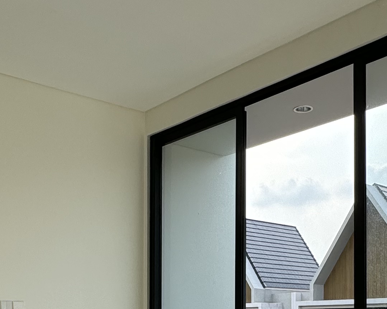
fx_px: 584
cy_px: 321
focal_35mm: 51
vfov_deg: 27.7
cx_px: 184
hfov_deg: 36.6
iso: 40
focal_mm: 2.22
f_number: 2.2
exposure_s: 1/403
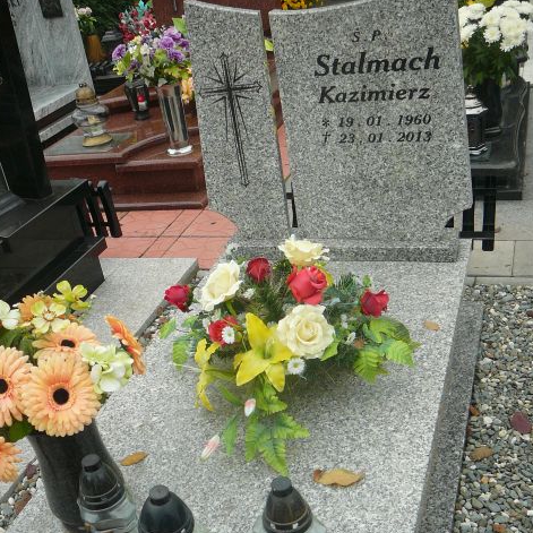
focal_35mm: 42
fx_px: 732
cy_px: 356
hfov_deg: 40.0
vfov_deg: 39.5
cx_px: 264
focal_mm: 5.2
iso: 80
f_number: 2.8
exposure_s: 1/100
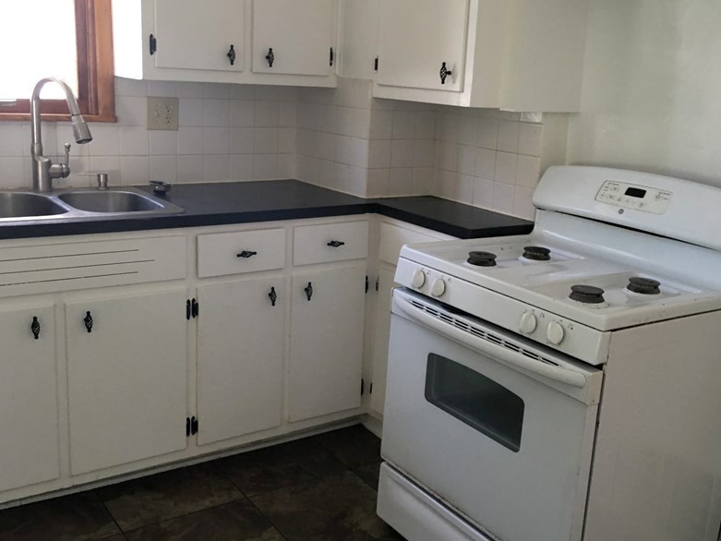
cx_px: 383
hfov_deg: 48.9
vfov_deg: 37.7
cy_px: 251
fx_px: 792
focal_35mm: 38
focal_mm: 4.15
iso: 100
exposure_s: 1/30
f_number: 2.2
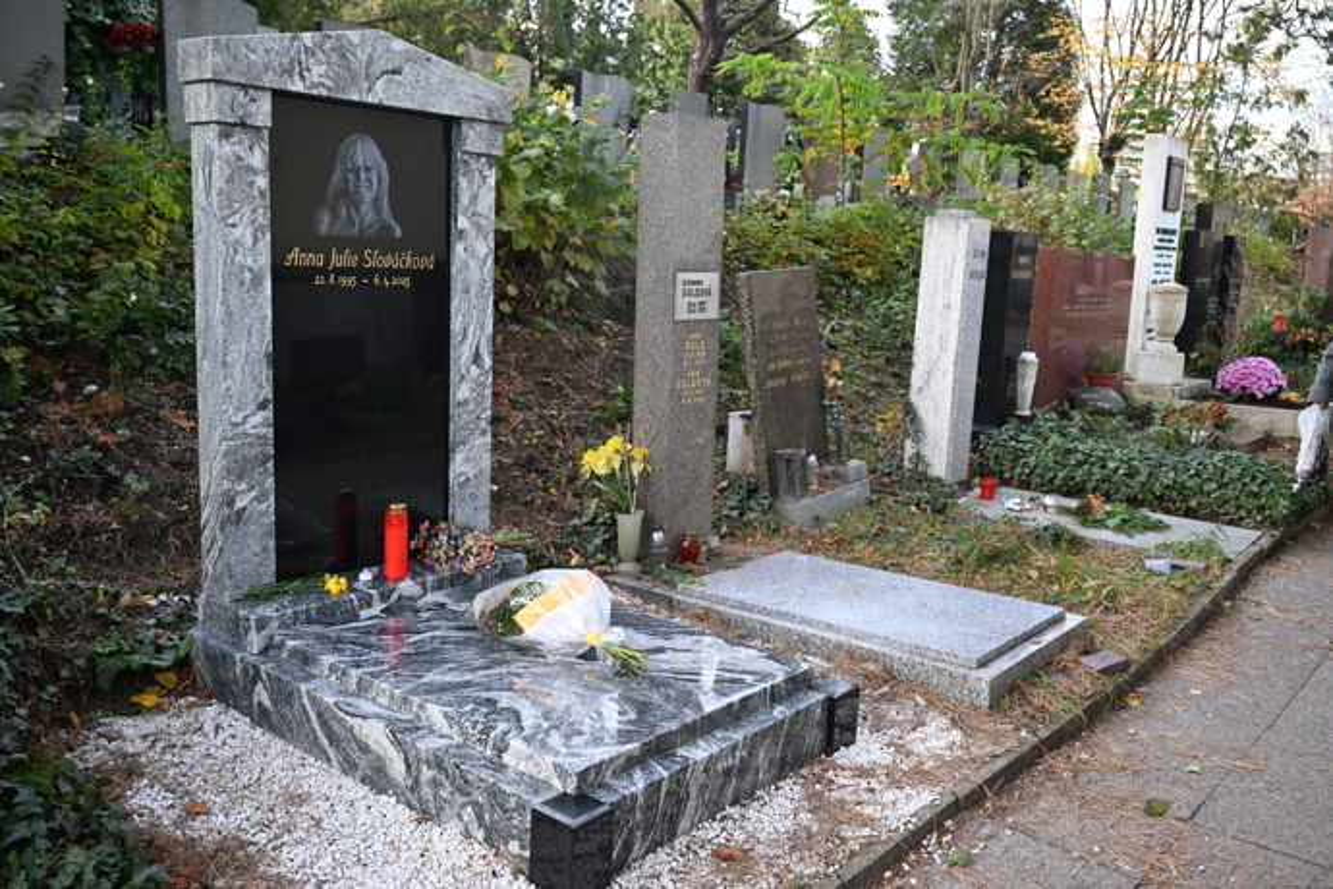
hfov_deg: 60.3
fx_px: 1148
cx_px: 666
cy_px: 444
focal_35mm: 31
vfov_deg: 42.3
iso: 640
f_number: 4.5
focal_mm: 31
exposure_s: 1/250
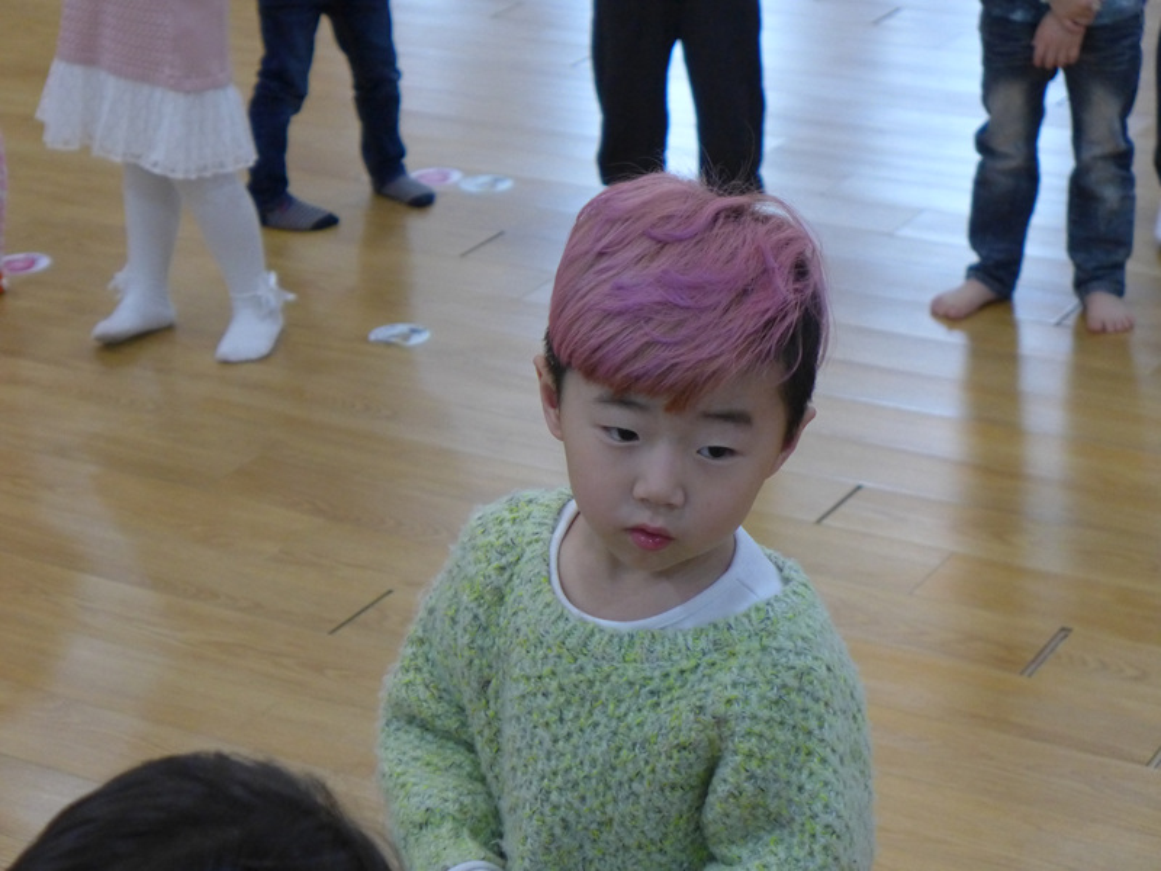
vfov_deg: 16.4
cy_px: 436
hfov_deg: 21.8
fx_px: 3019
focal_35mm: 90
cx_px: 580
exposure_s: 1/250
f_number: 2.3
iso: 640
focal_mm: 17.7
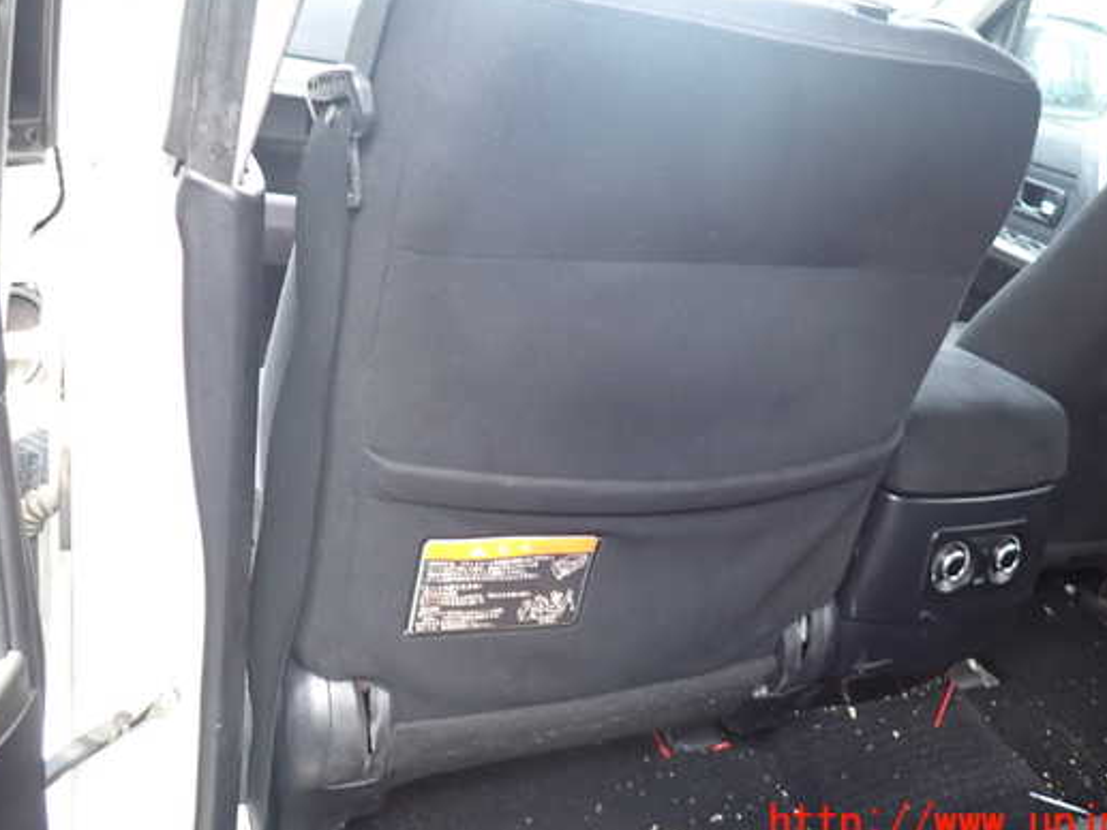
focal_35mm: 29
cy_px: 370
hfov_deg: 61.5
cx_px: 610
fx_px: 928
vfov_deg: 48.2
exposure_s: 1/30
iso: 250
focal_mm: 4.5
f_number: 2
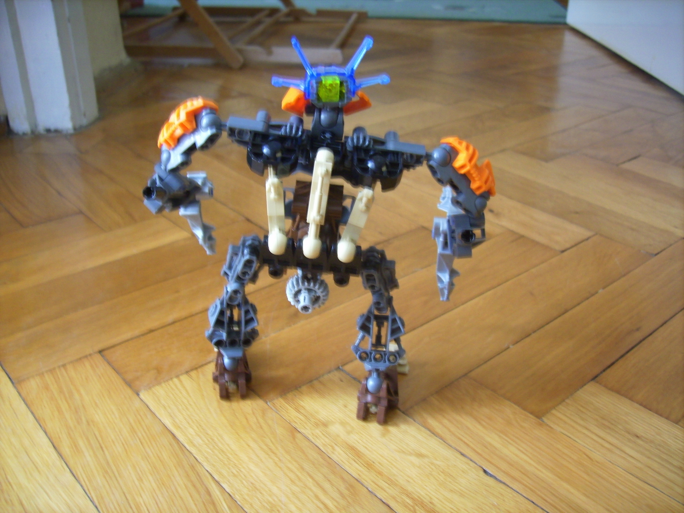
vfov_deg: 44.2
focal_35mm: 32
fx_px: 632
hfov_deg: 56.8
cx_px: 342
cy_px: 256
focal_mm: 5.99
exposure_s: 1/5
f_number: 2.8
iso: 50
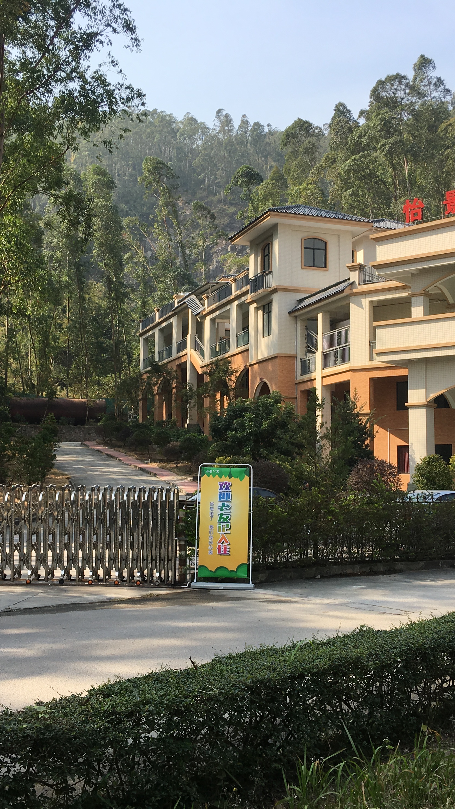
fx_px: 923
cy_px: 412
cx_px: 252
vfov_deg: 47.4
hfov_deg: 27.7
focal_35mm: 43
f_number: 2.2
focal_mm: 4.15
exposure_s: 1/793
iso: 25
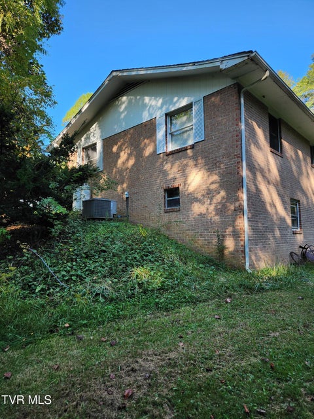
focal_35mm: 23
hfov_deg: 58.9
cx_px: 157
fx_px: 278
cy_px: 210
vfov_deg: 73.9
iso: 20
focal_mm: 6.4
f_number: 1.8
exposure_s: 1/180
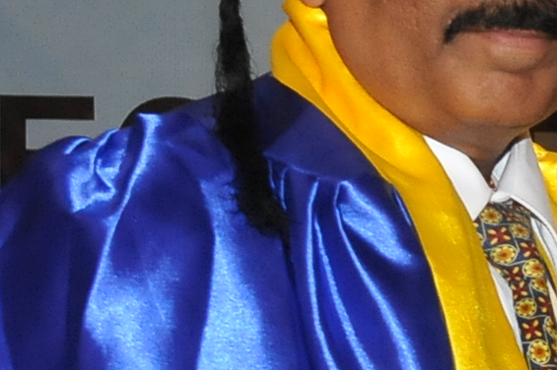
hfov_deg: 7.2
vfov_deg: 5.0
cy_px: 535
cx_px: 1148
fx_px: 4221
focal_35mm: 273
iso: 1250
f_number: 6.3
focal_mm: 32
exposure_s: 1/200
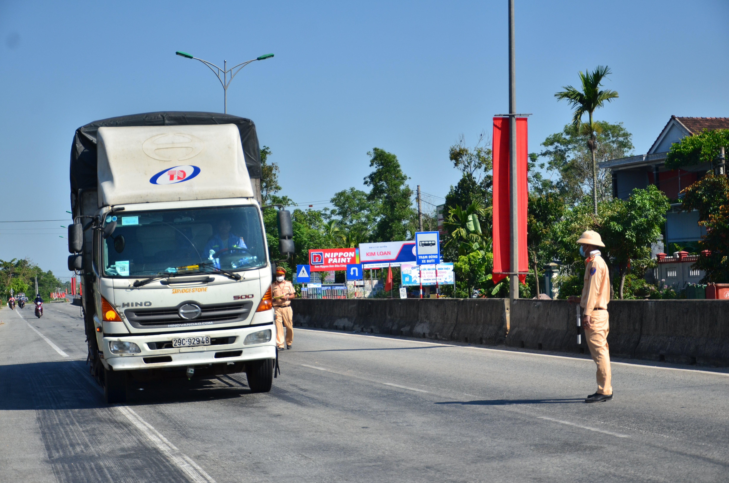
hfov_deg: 27.0
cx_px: 364
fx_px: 1516
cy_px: 242
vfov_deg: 18.1
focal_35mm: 75
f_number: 5
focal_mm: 50
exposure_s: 1/2500
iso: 250
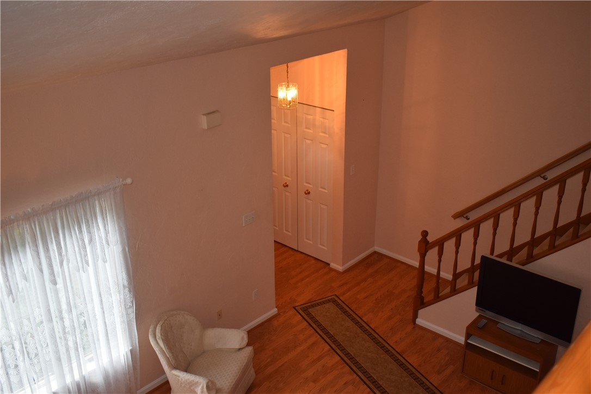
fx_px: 616
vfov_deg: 35.5
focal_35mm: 38
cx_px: 296
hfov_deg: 51.3
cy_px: 197
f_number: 4
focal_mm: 25
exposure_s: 1/160
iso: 800
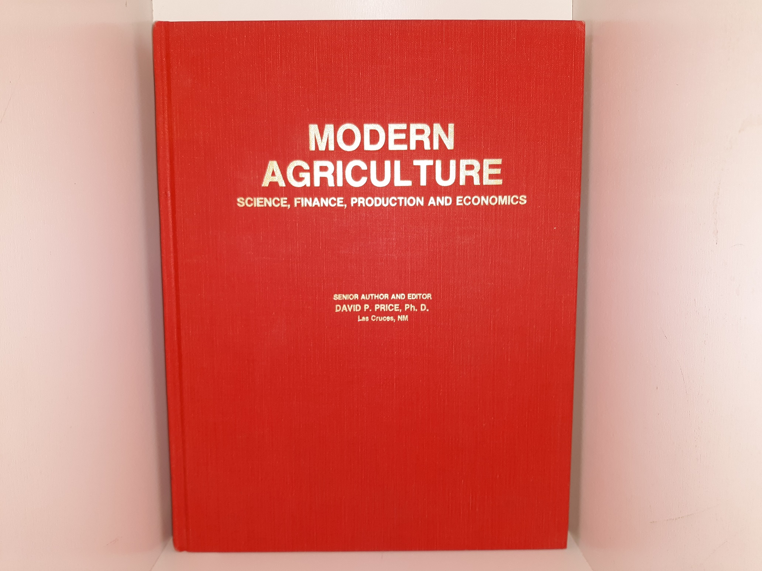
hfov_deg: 63.4
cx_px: 381
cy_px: 286
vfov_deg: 49.7
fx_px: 616
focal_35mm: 28
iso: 40
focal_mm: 3.7
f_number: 1.7
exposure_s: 1/100
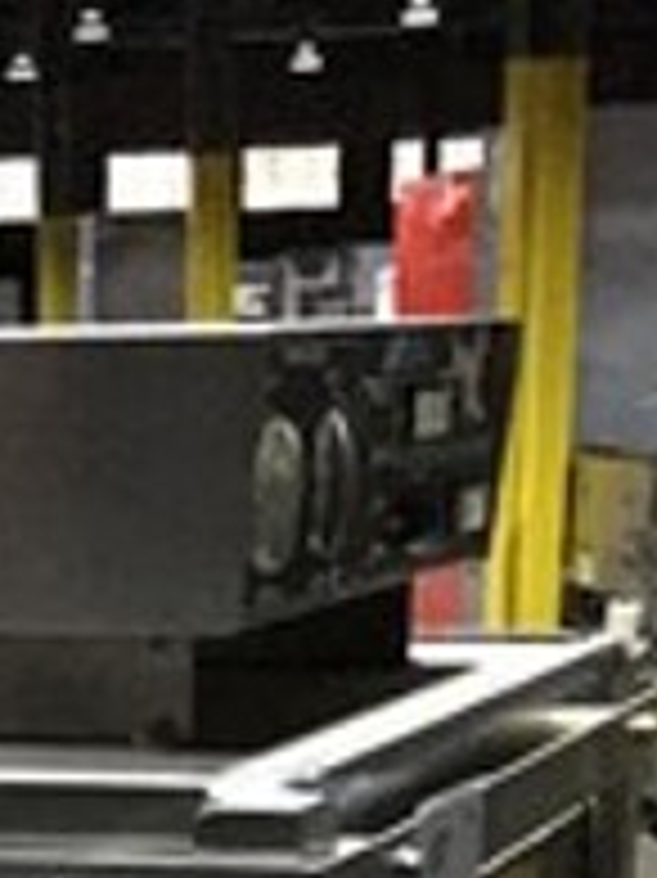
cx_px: -81
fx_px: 3065
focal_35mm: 121
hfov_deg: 12.0
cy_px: 1826
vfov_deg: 13.6
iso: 80
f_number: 2.2
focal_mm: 4.15
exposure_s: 1/4
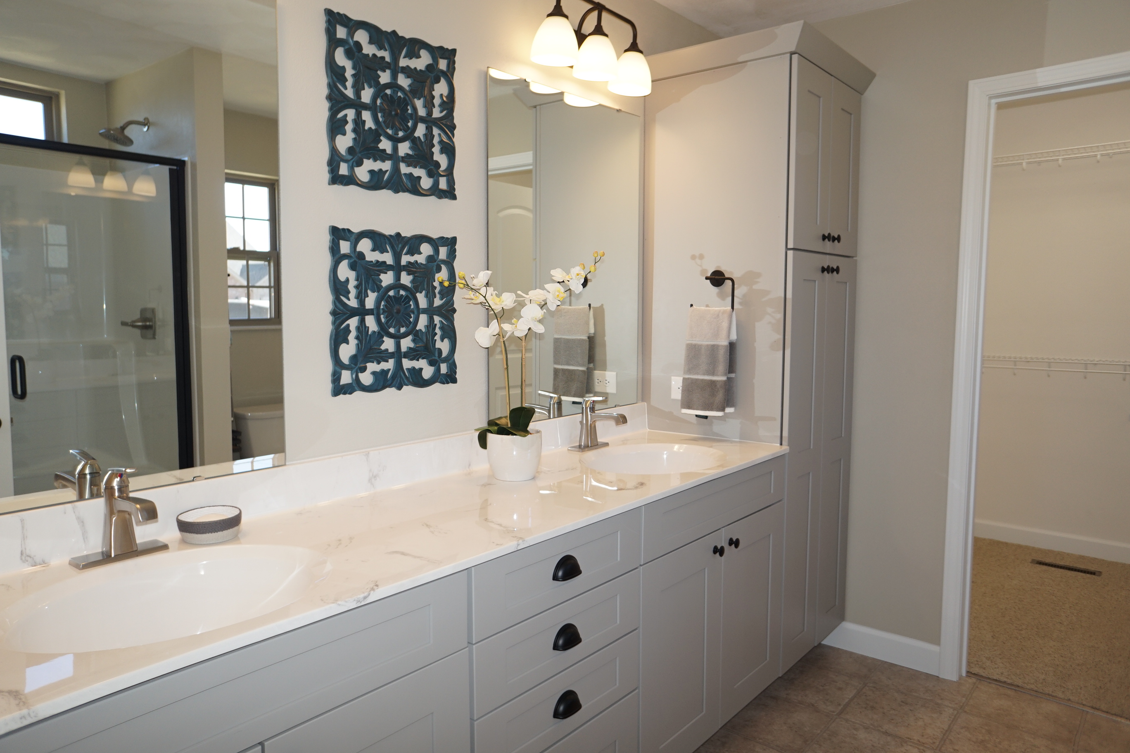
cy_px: 376
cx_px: 565
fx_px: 753
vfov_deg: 53.1
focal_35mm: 24
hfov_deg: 73.7
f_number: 4
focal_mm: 16
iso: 200
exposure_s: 1/160
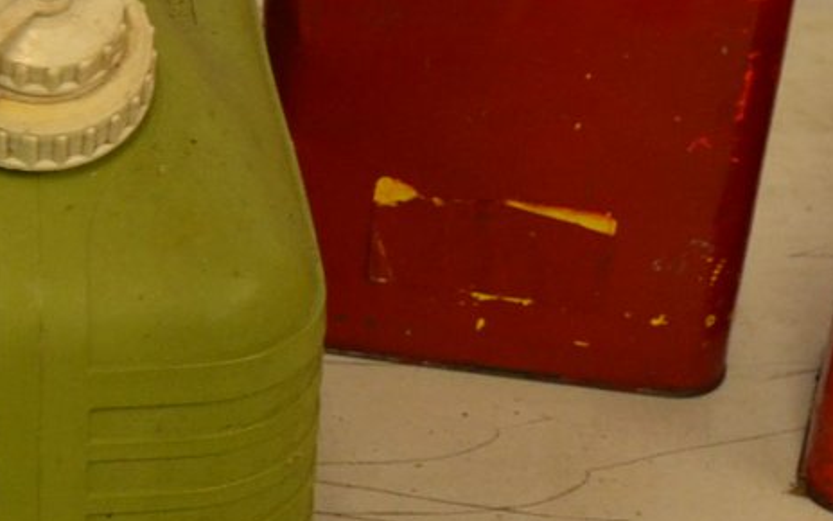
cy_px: 69
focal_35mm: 96
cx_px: 314
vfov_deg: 13.5
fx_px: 2177
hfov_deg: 21.6
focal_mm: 17
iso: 900
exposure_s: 1/60
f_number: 4.2
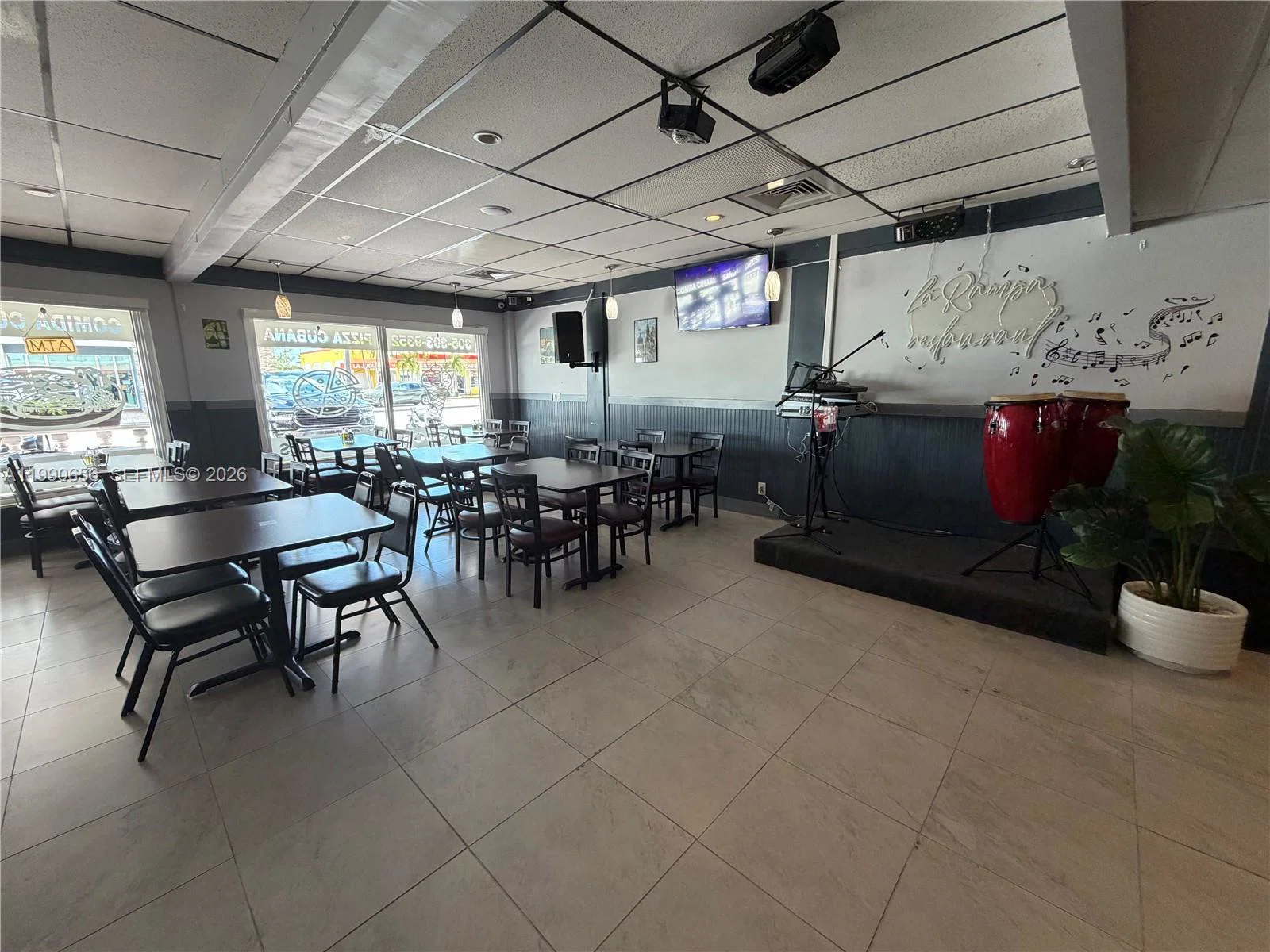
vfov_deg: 85.7
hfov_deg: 102.1
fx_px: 514
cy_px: 476
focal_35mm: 14
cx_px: 635
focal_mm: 2.22
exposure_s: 1/120
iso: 320
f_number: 2.2
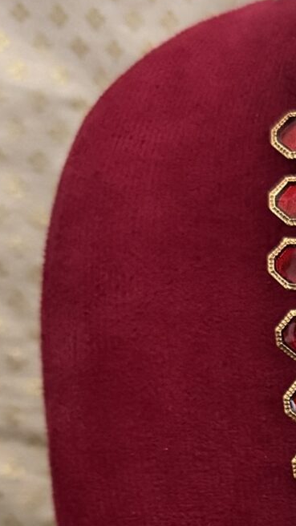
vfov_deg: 20.2
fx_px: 1423
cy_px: 540
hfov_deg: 10.7
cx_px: 630
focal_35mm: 102
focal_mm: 6.76
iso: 800
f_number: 1.78
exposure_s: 1/60
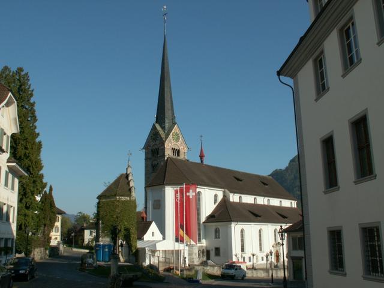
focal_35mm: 35
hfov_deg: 52.6
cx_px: 192
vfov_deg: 40.7
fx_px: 388
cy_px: 144
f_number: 7.1
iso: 50
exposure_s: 1/250
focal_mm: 5.86
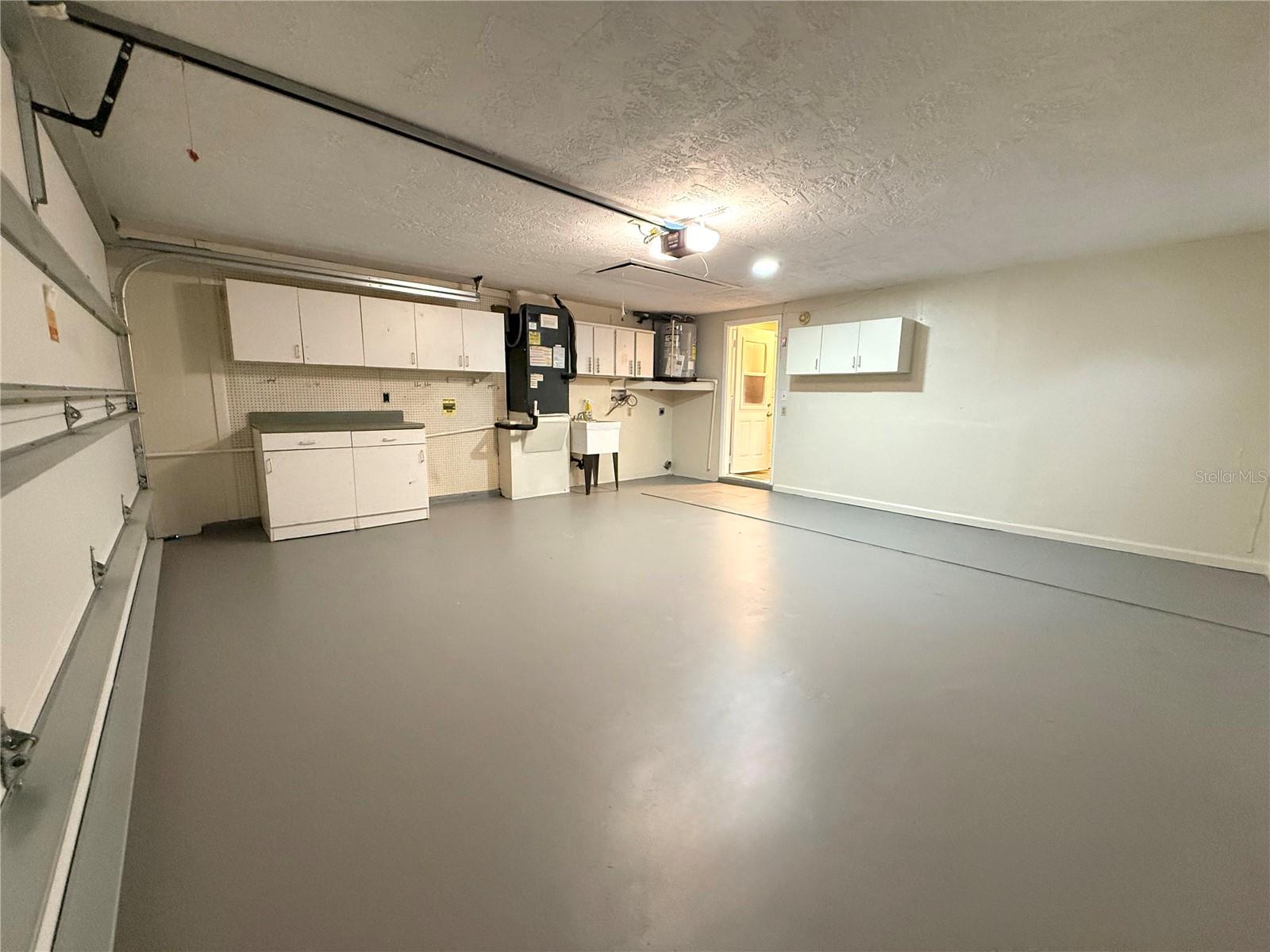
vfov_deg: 85.7
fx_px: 514
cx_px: 635
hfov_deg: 102.1
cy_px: 476
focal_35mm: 14
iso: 500
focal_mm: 2.22
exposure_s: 1/60
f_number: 2.2
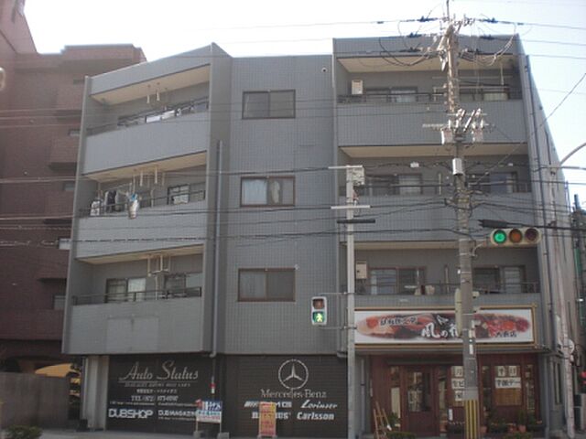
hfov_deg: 49.0
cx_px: 293
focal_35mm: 38
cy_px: 220
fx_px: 643
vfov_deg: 37.7
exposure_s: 1/320
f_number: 3.1
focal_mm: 6.3
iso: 64
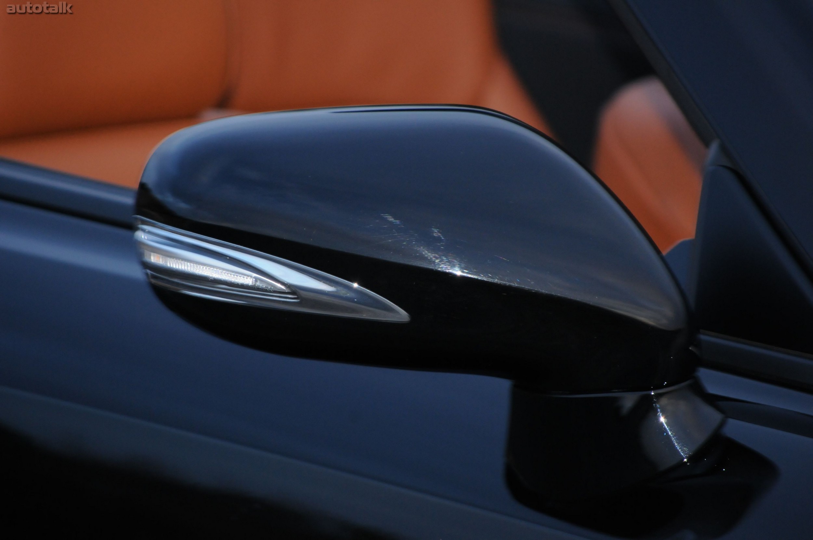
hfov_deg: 6.9
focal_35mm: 300
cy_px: 270
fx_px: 6767
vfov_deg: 4.6
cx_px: 406
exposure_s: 1/60
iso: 1000
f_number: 8
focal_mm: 200
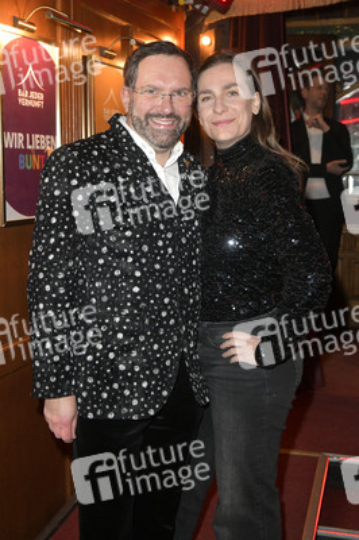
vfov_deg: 41.1
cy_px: 270
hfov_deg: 28.0
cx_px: 180
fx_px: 719
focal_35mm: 48
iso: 2500
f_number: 7.1
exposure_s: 1/200
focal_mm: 48
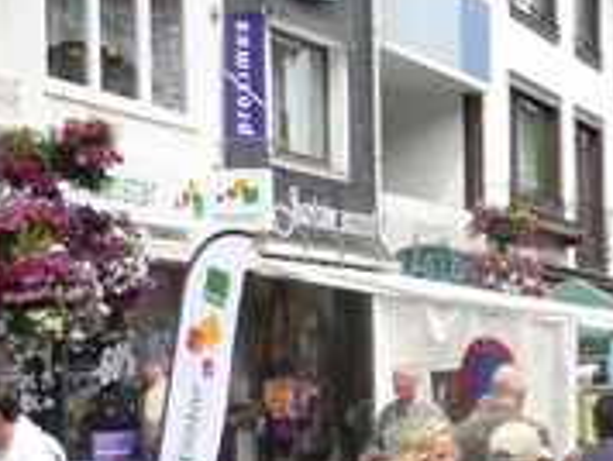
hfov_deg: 16.1
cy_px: 403
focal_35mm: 111
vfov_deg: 13.3
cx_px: 937
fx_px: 1968
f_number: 2.8
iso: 100
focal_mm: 5.5
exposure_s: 1/800
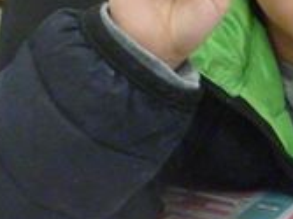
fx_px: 761
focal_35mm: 90
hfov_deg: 17.8
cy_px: 100
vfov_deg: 16.4
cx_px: 514
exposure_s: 1/100
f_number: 3.1
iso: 800
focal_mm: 4.5
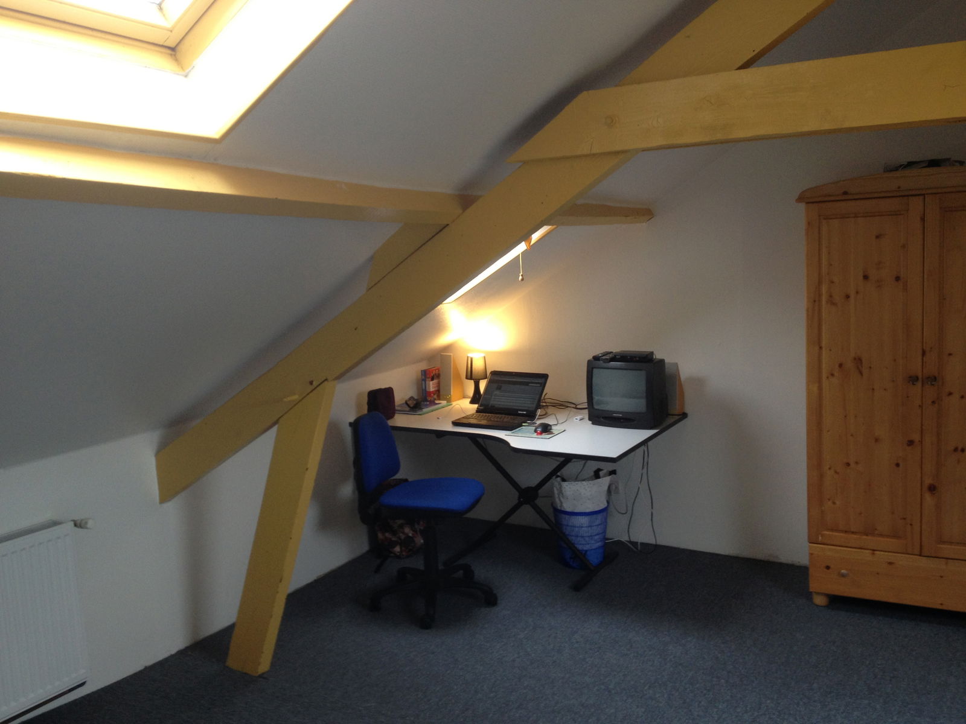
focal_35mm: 35
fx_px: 977
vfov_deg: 40.7
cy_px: 362
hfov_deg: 52.6
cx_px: 483
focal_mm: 4.28
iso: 80
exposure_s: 1/20
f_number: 2.4
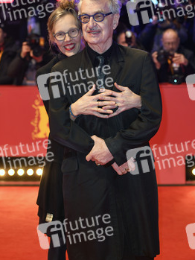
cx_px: 97
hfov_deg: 19.1
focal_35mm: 77
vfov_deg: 25.3
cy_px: 120
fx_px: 578
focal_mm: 70
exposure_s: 1/200
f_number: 3.5
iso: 800
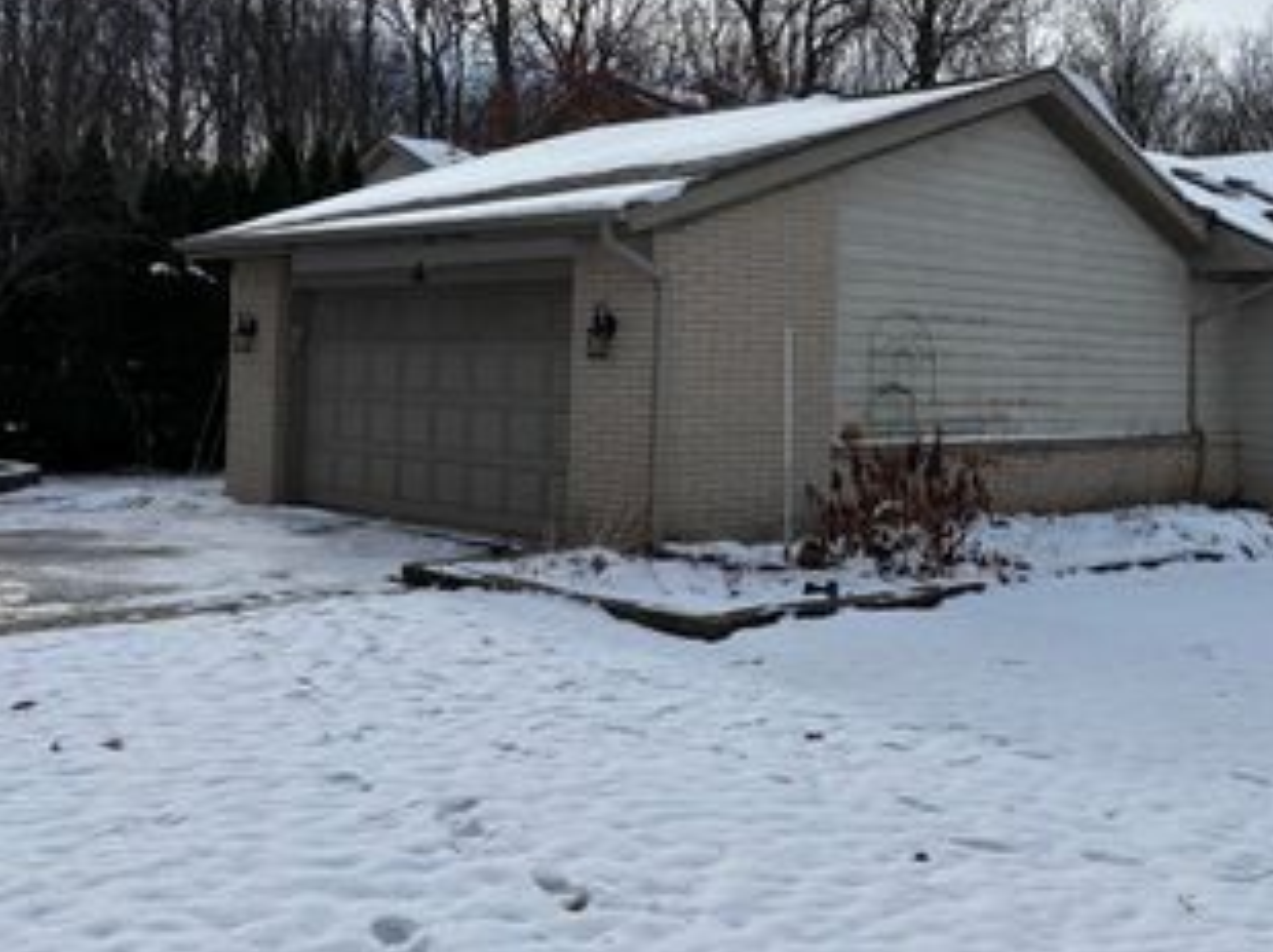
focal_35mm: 42
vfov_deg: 34.0
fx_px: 1543
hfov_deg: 42.7
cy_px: 314
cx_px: 1023
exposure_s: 1/7692
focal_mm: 5.96
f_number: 1.6
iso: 50
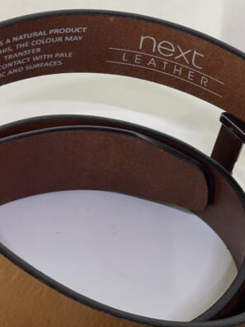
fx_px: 1228
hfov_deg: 11.4
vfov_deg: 15.2
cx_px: 135
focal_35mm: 130
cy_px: 151
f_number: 2.2
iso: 160
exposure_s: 1/33
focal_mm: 7.5
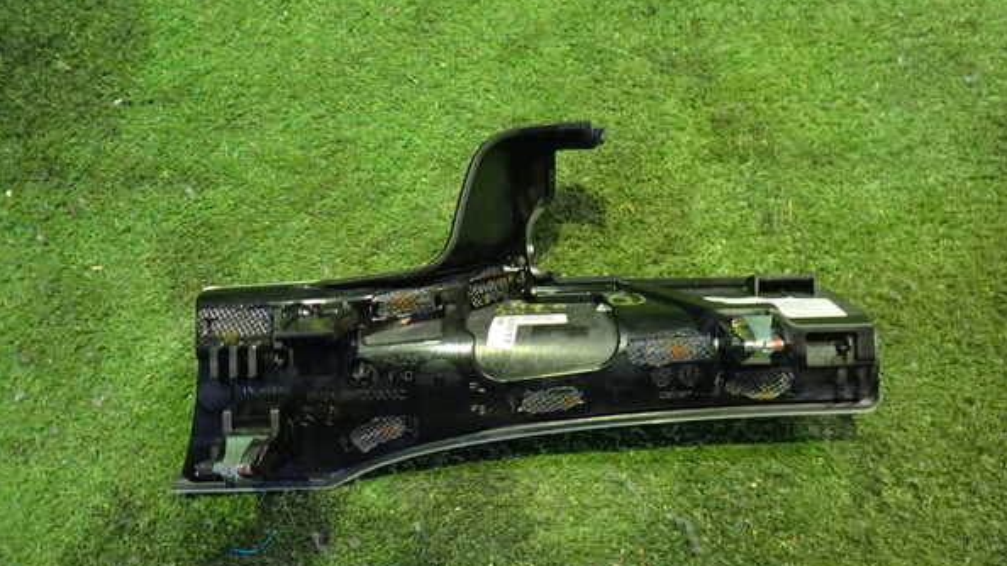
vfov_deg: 35.6
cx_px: 504
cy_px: 320
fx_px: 881
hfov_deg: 59.5
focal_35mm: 33
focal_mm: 5.4
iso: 800
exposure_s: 1/20
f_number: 2.3
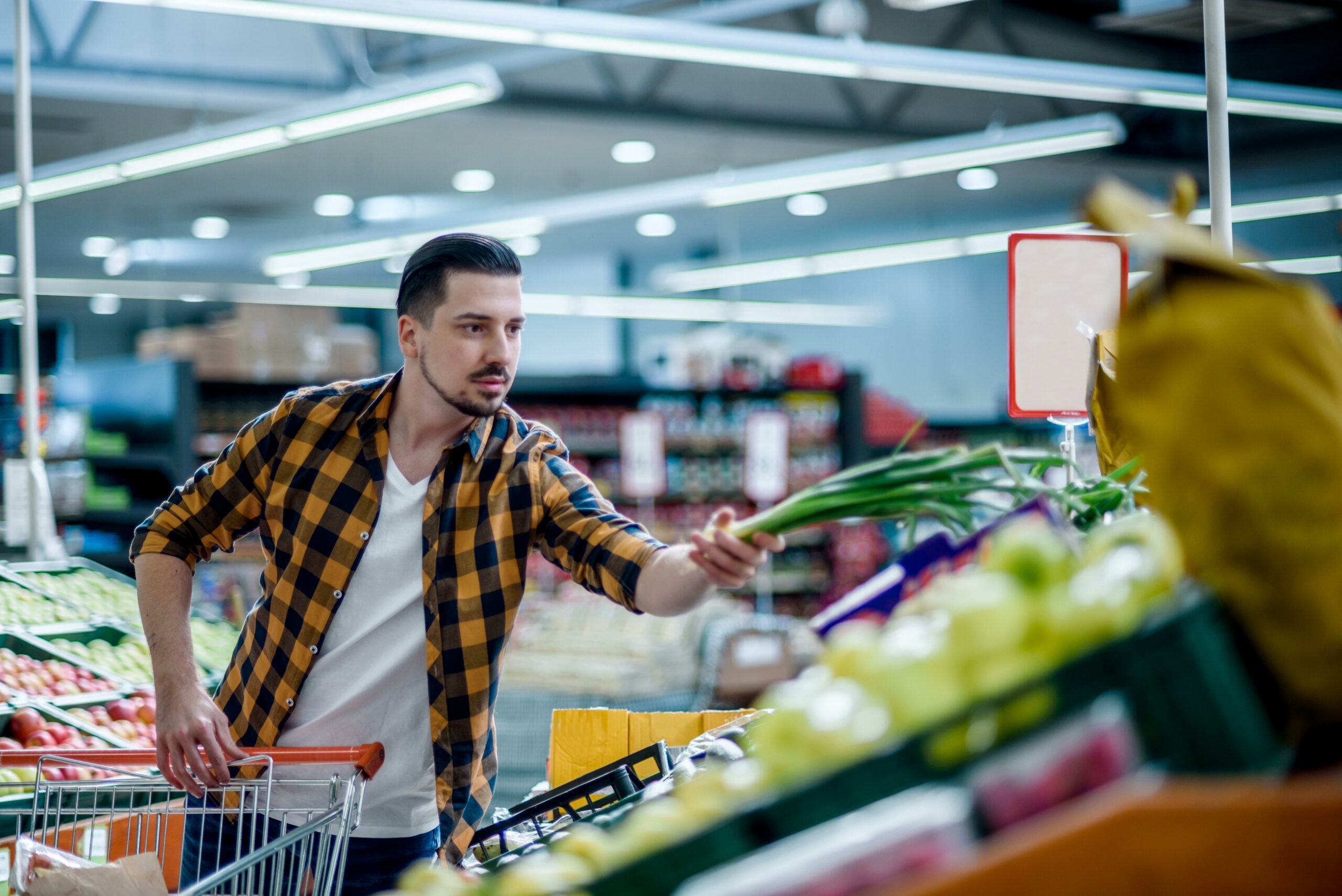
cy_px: 448
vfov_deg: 16.1
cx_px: 671
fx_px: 3170
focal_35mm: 85
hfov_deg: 23.9
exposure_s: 1/640
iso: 100
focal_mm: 85
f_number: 1.8
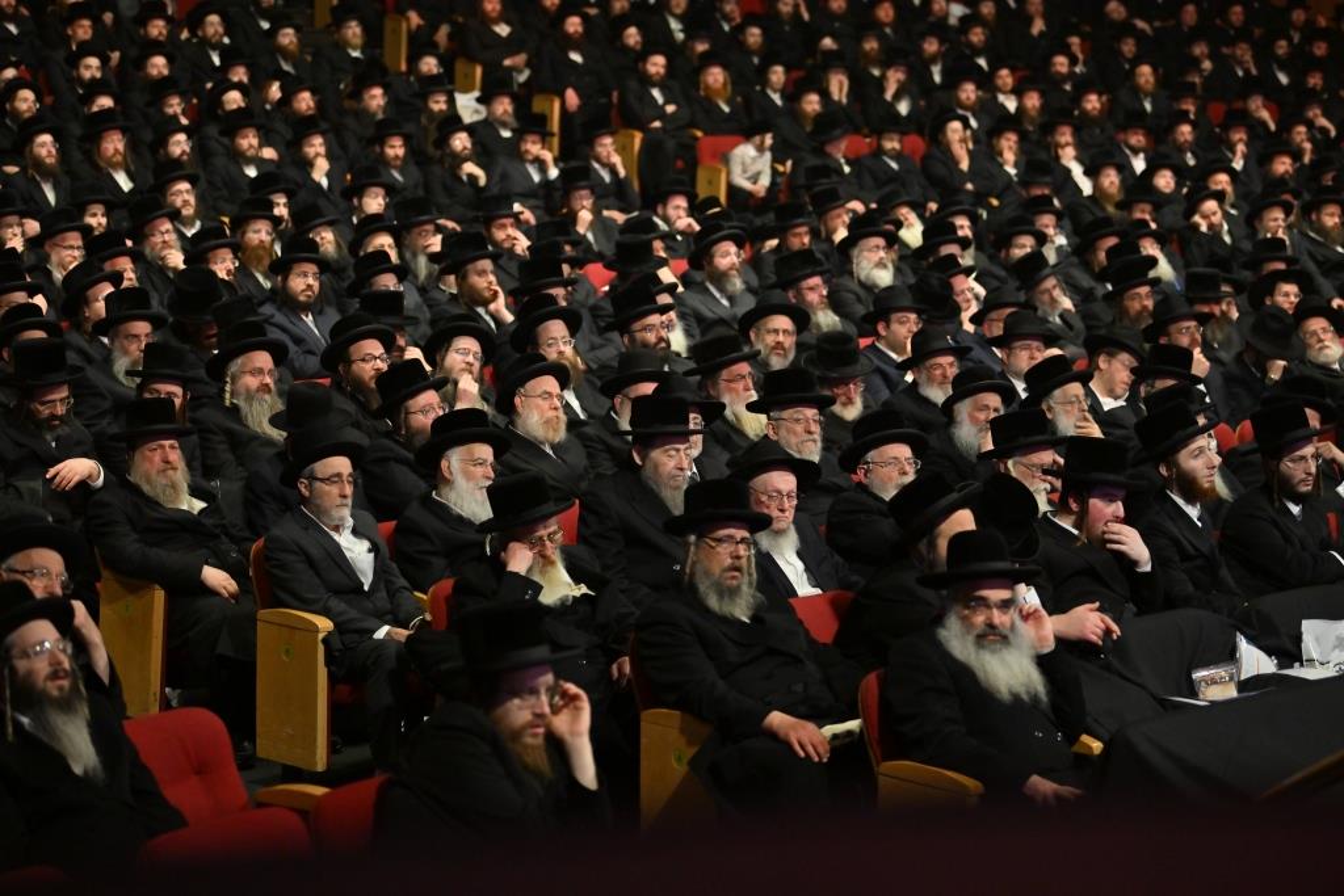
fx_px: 3435
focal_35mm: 92
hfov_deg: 22.1
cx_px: 672
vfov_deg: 14.9
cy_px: 448
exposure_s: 1/320
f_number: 2.8
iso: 1000
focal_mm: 92
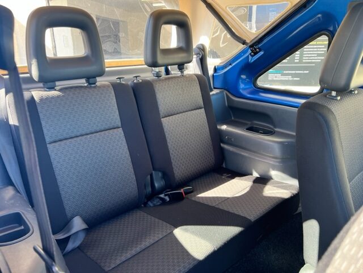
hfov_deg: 67.3
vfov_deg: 53.1
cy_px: 136
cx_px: 182
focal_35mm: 26
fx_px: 273
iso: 64
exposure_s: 1/146
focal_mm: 5.7
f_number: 1.5
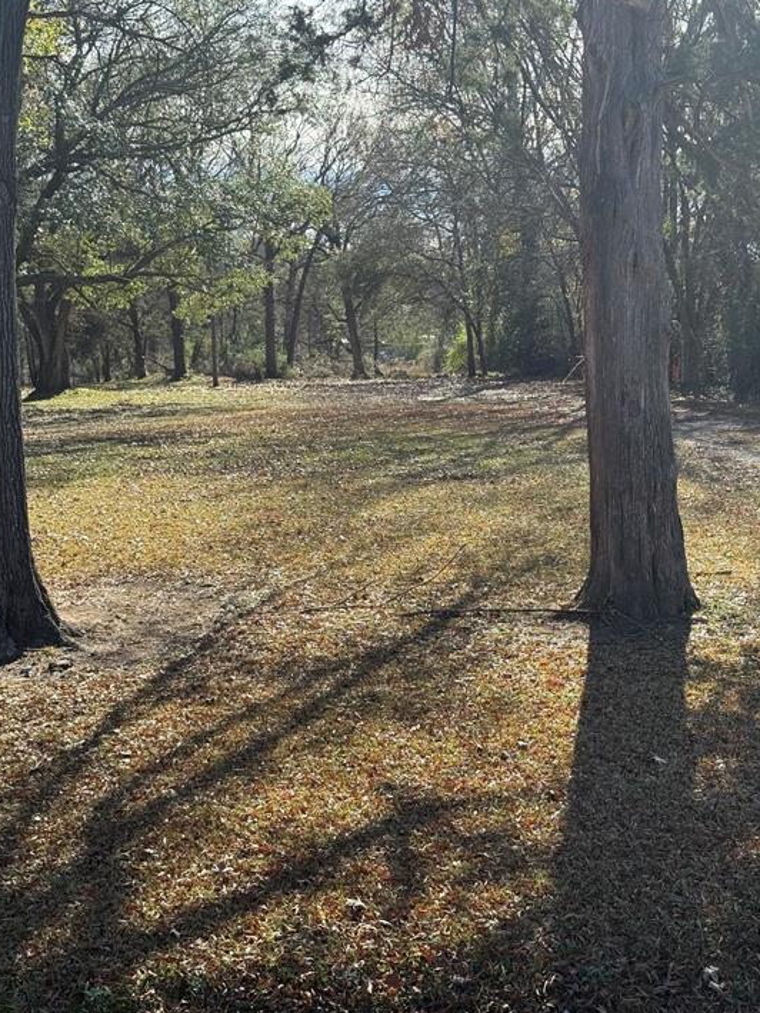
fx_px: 1522
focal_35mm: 52
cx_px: 373
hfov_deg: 28.0
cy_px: 491
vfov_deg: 36.8
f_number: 1.78
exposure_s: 1/1838
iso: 64
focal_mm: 6.76
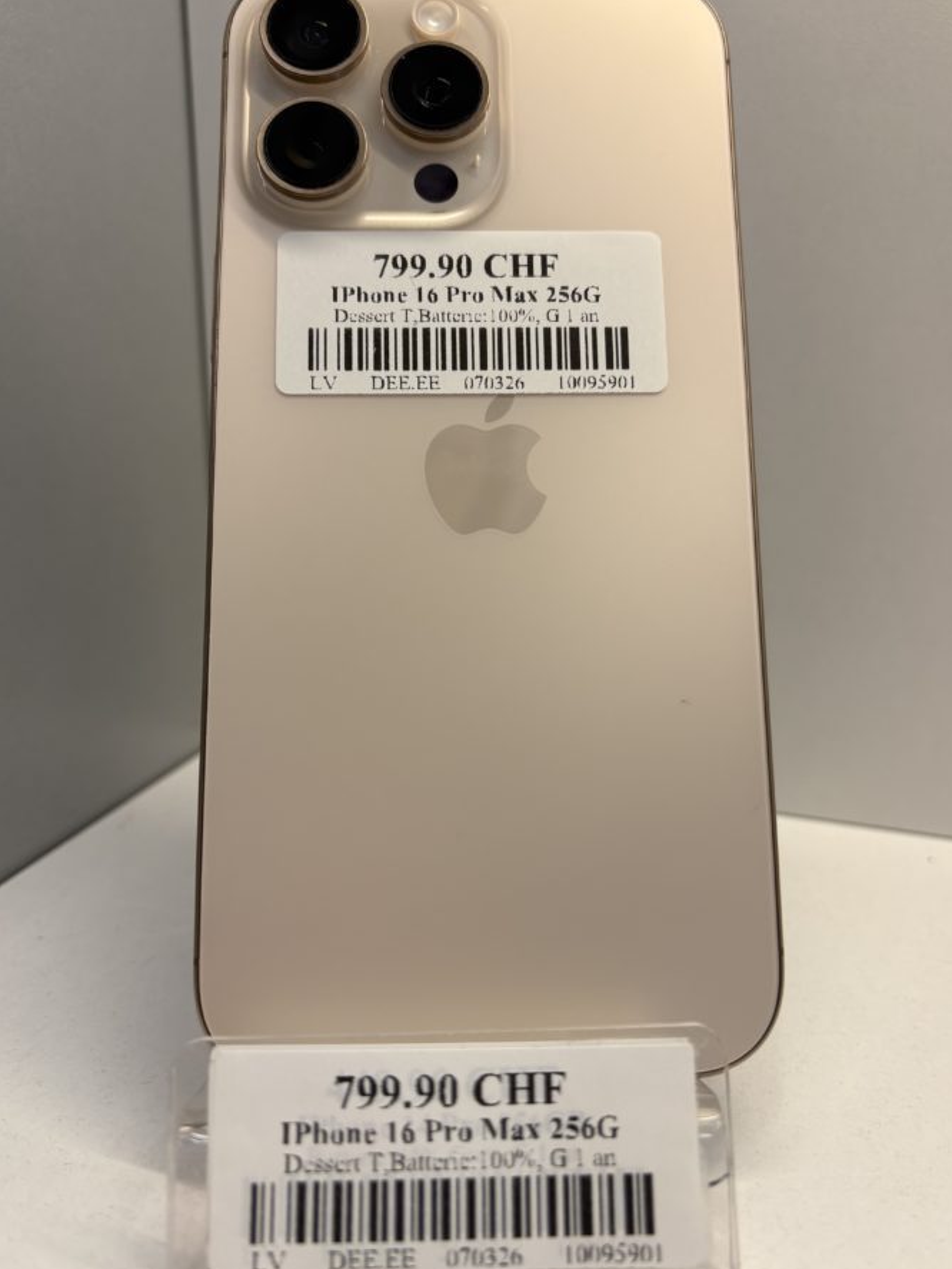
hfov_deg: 46.8
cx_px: 479
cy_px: 615
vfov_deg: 59.9
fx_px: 1099
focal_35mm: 30
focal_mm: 5.96
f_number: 1.6
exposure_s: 1/100
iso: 64
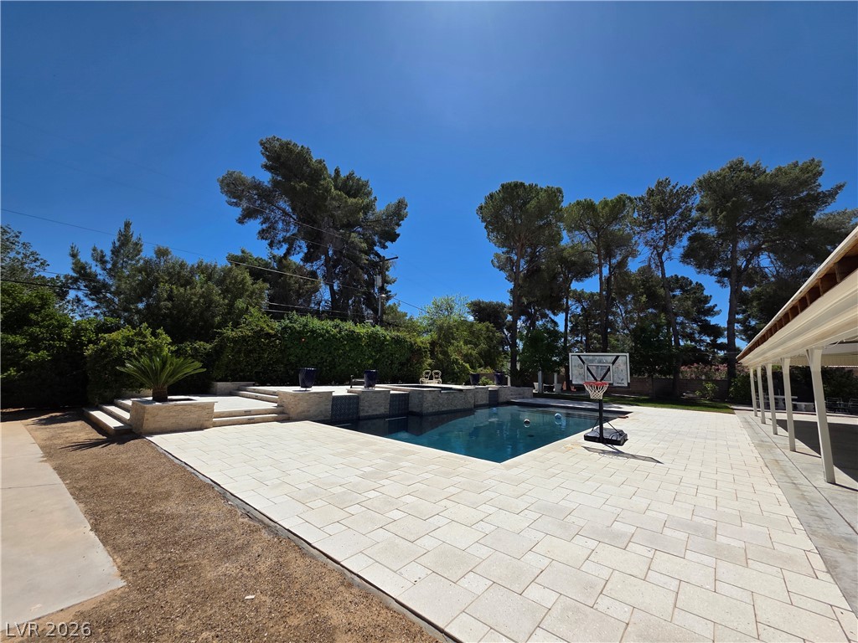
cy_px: 322
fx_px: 322
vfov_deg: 89.9
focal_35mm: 13
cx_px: 429
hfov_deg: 106.2
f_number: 1.9
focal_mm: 2.2
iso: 40
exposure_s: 1/4217
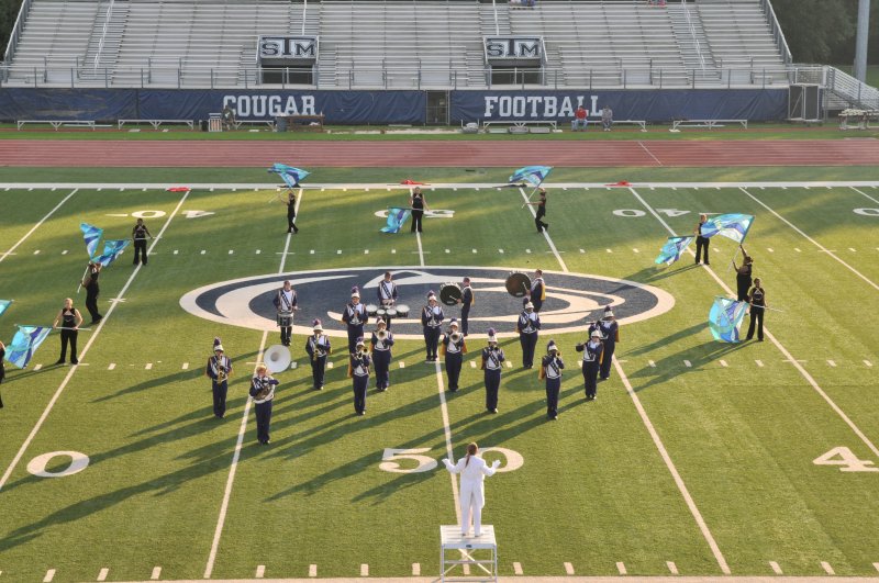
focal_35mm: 82
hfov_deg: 24.7
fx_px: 2012
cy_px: 292
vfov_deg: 16.5
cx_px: 440
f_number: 8
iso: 200
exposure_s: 1/200
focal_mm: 55
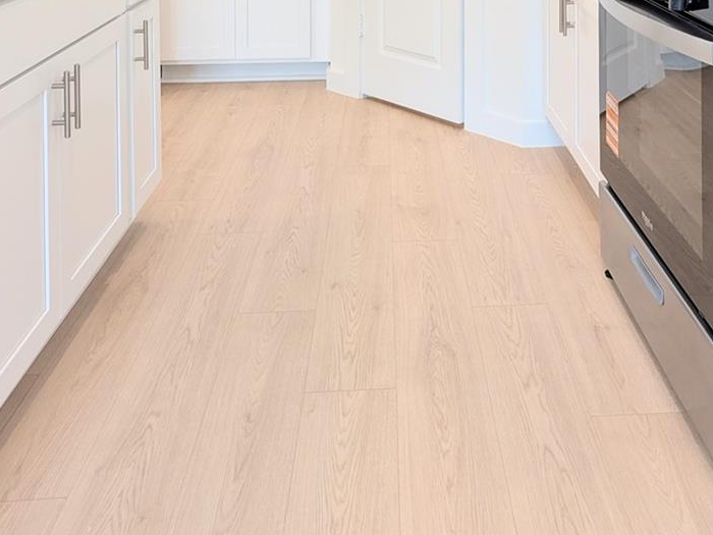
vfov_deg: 32.1
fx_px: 721
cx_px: 443
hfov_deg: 52.1
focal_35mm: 35
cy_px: -141
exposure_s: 1/120
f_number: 1.7
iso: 102
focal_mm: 2.02
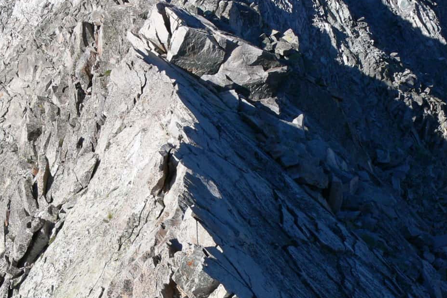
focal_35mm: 115
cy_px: 254
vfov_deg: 11.8
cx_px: 220
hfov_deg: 17.8
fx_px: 1428
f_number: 5.6
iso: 80
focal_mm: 13.5
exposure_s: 1/250
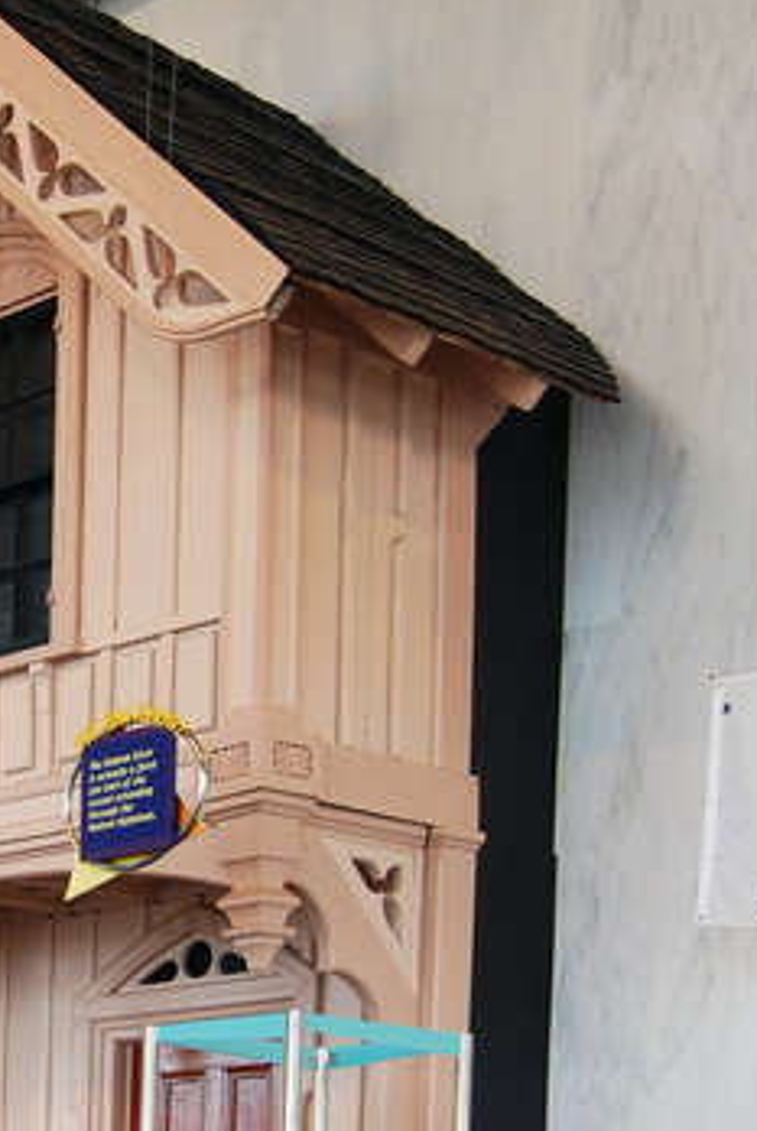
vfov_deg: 29.0
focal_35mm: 69
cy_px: 741
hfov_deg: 18.9
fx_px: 2170
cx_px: -94
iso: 400
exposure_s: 1/40
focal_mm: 20
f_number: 3.8
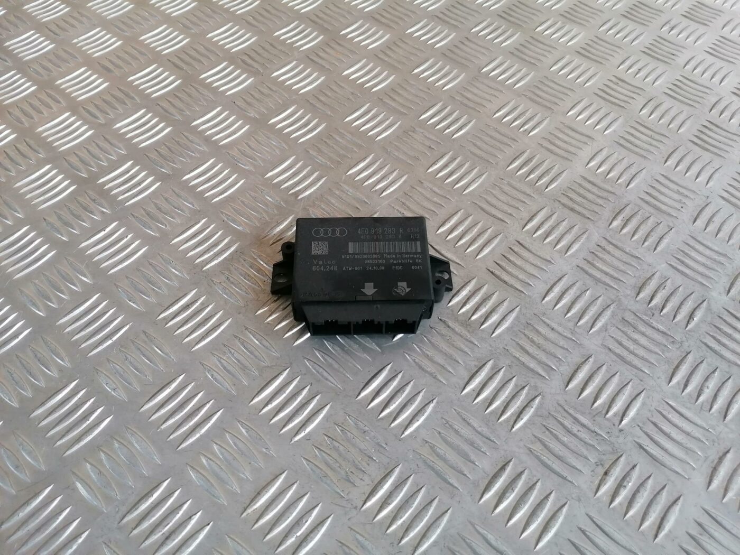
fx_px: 577
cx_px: 370
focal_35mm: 27
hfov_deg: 65.3
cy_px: 278
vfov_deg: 51.4
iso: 160
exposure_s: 1/50
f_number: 1.8
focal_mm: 4.75
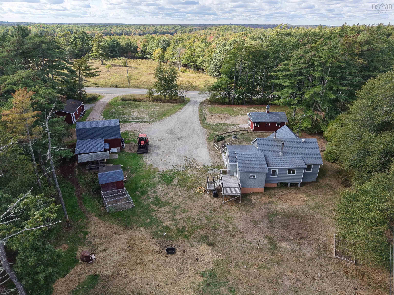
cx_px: 197
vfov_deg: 56.8
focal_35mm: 24
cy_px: 148
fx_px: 273
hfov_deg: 71.6
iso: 390
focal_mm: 8.67
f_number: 1.8
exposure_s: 1/2500
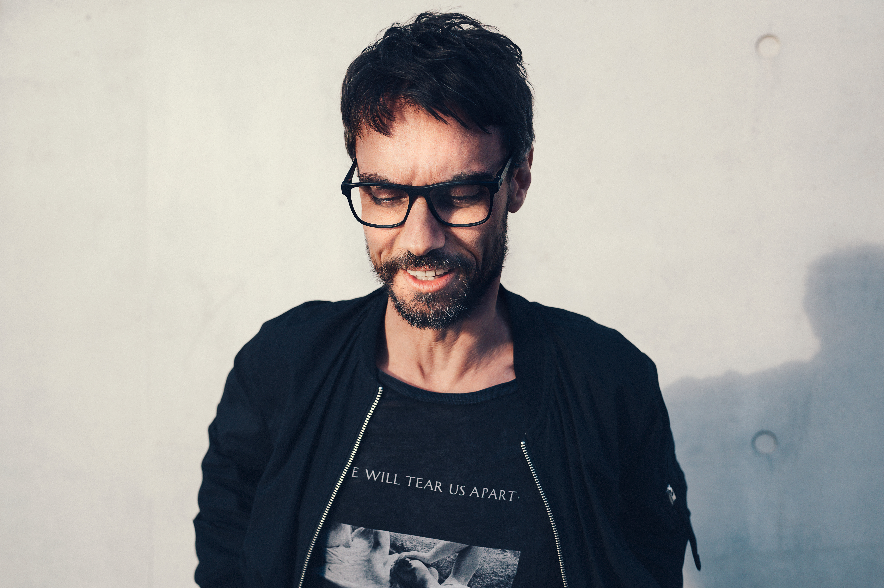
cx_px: 442
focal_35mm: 35
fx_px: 859
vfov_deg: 37.8
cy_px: 294
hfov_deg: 54.5
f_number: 4
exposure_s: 1/640
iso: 250
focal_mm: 35
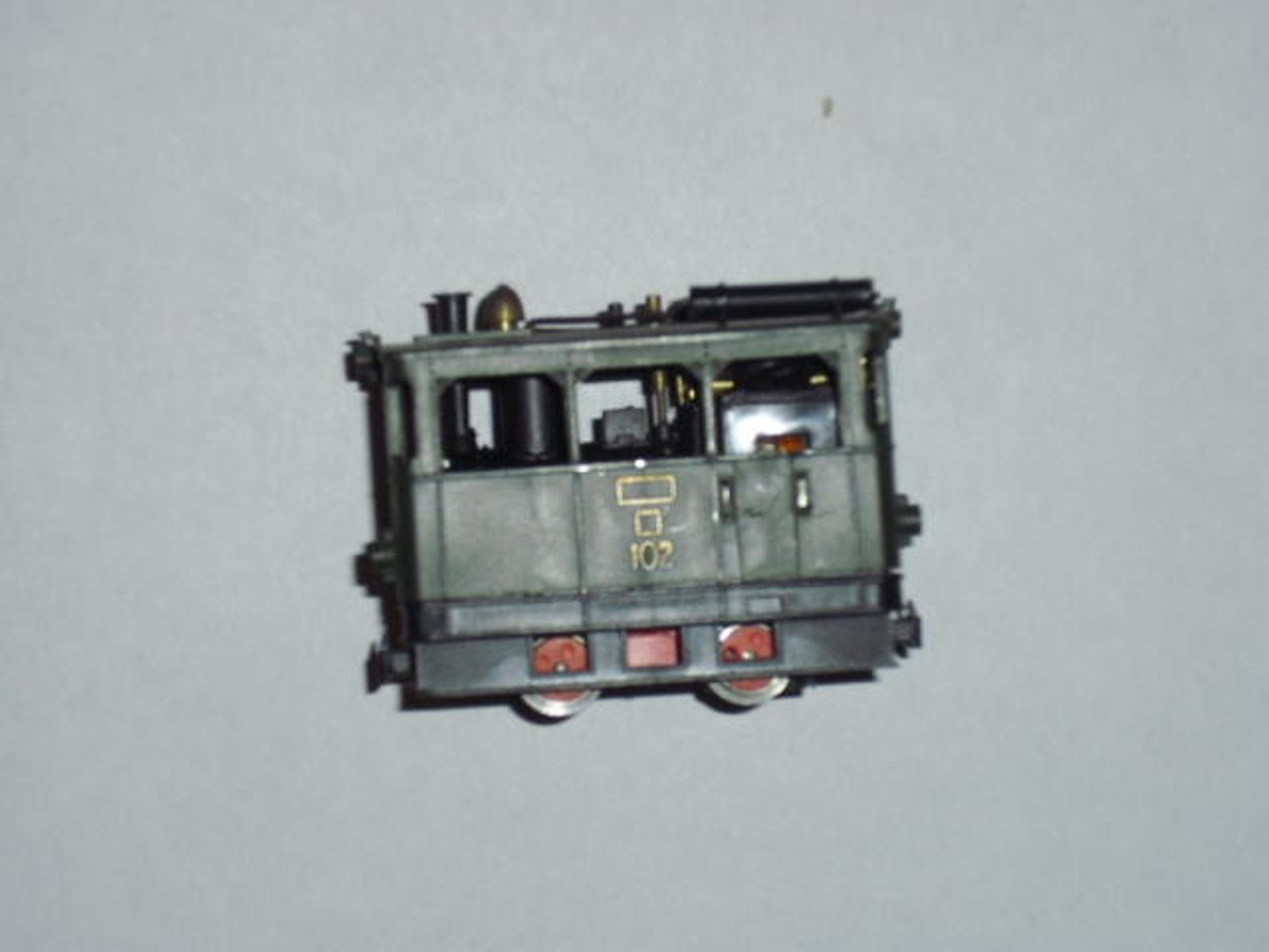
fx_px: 3409
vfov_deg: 15.9
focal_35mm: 93
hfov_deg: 21.1
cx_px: 634
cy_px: 476
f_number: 4.7
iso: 110
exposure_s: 1/60
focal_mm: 15.3
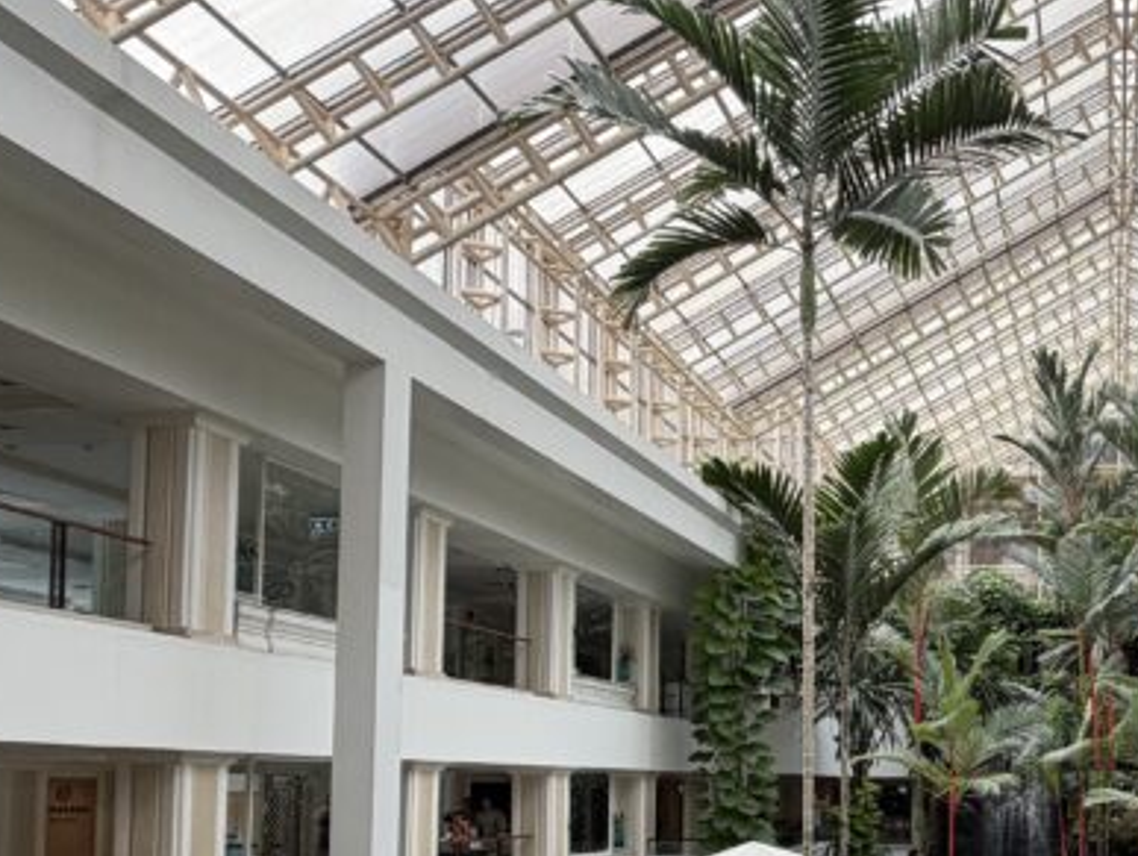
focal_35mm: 37
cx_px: 1085
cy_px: 724
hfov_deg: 44.2
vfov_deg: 36.9
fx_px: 1218
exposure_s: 1/138
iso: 40
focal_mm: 2.22
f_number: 2.2
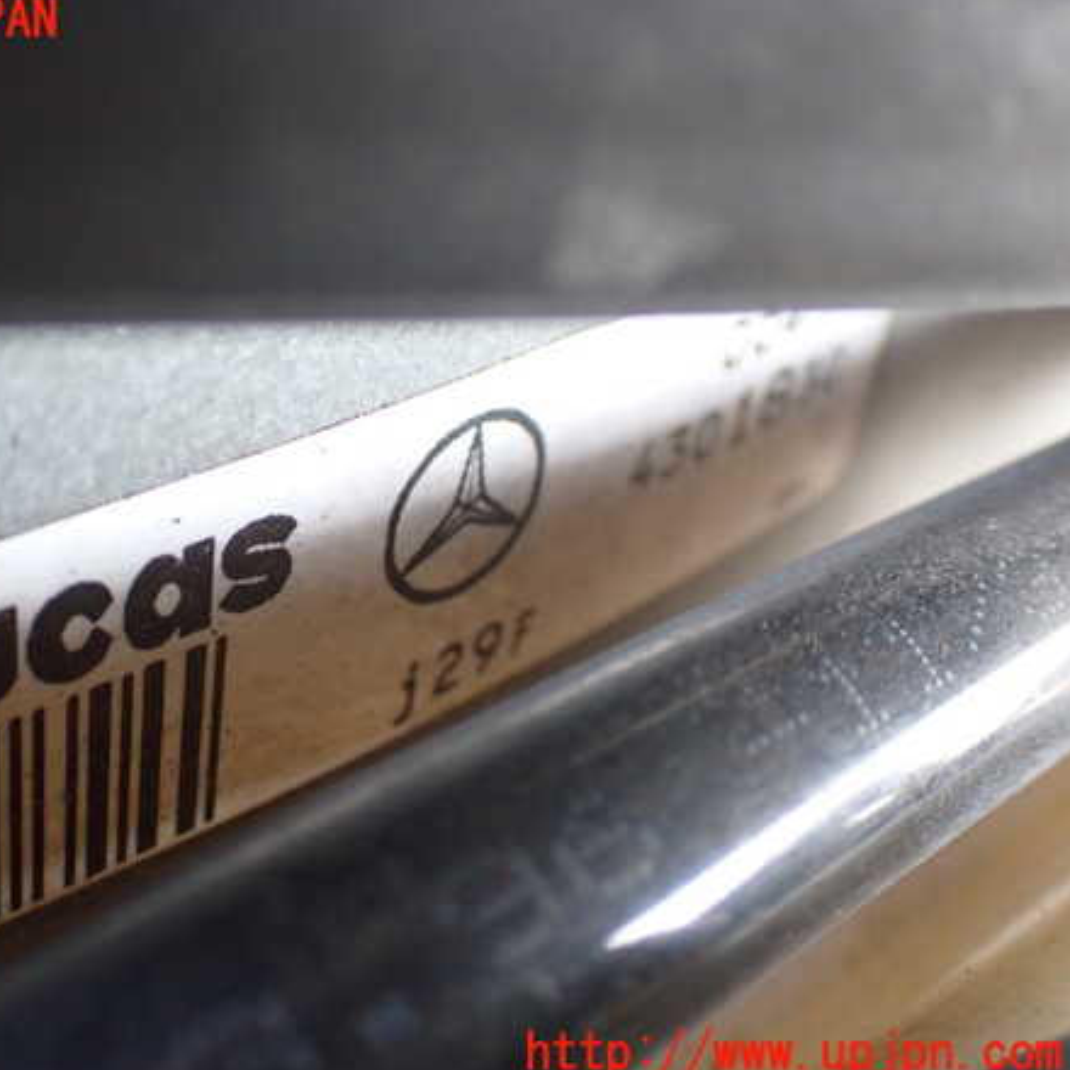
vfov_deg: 32.2
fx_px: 1853
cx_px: 345
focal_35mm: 53
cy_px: 537
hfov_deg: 31.9
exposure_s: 1/160
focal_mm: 7.84
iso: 500
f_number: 2.9
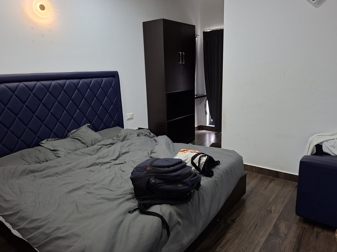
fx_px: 234
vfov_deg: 56.8
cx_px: 170
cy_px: 124
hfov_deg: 71.6
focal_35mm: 24
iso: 250
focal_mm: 5.54
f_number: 1.8
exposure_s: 1/50
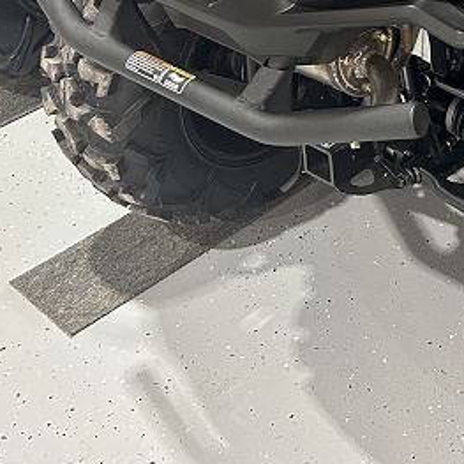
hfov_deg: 23.0
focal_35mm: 70
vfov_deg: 23.3
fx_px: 1062
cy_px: -35
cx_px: 529
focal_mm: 5.7
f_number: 1.5
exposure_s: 1/60
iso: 250
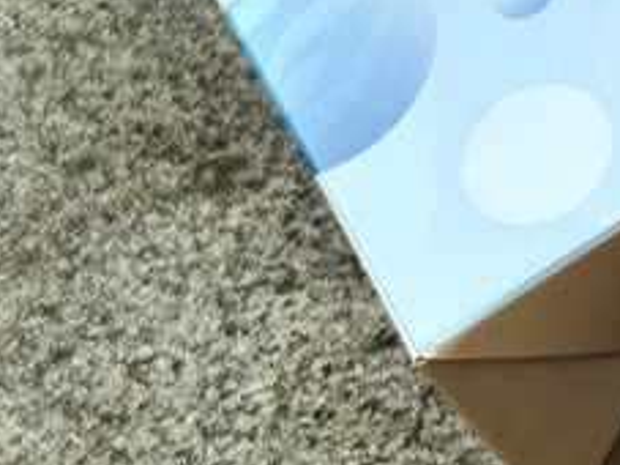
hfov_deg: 10.3
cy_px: 10
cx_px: 1139
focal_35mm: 180
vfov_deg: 8.2
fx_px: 3222
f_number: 1.78
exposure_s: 1/719
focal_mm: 6.86
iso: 64
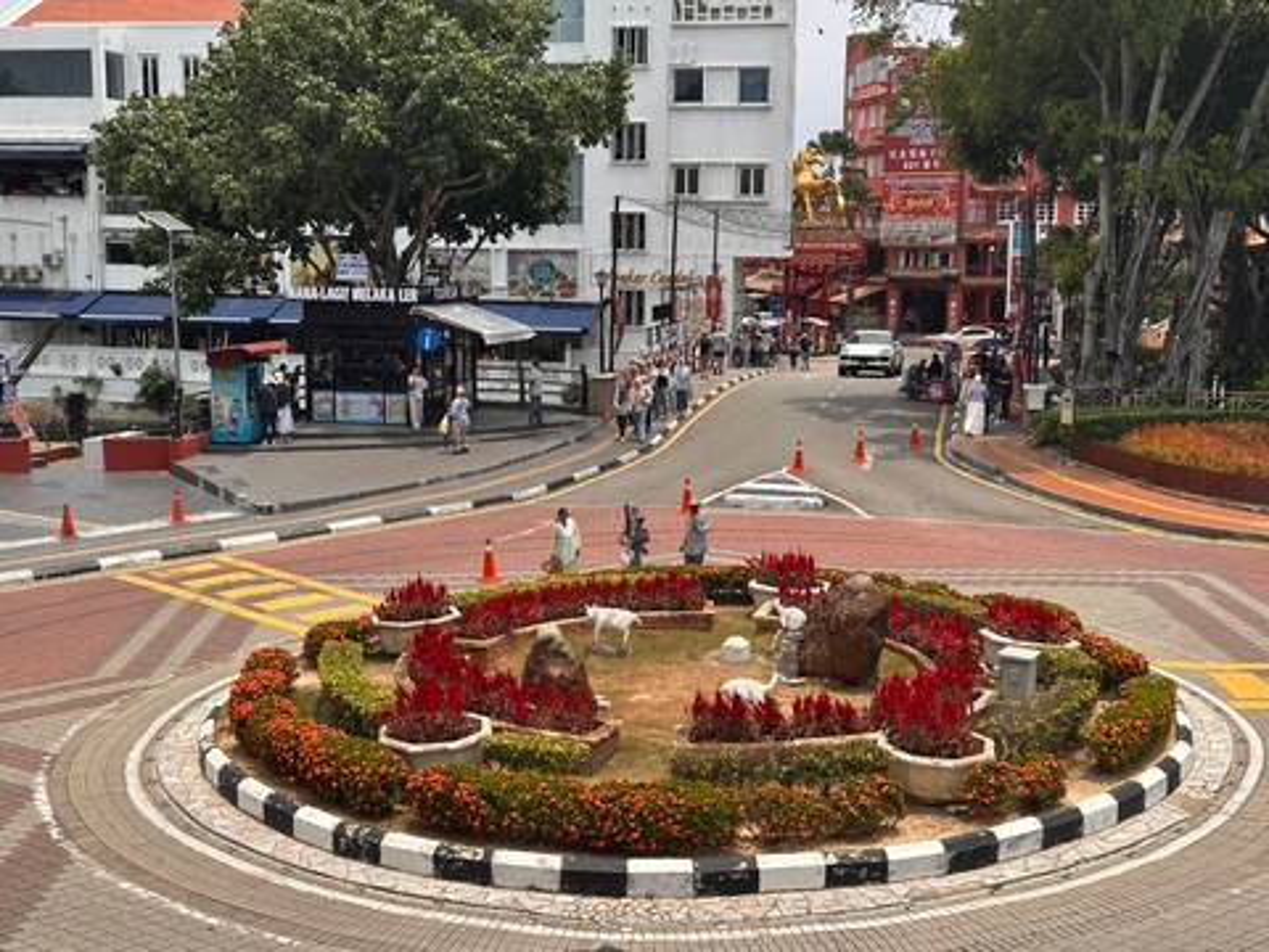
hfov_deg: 39.7
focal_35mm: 48
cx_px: 634
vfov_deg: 30.3
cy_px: 476
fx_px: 1760
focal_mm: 6.86
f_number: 1.78
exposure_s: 1/4367
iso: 64
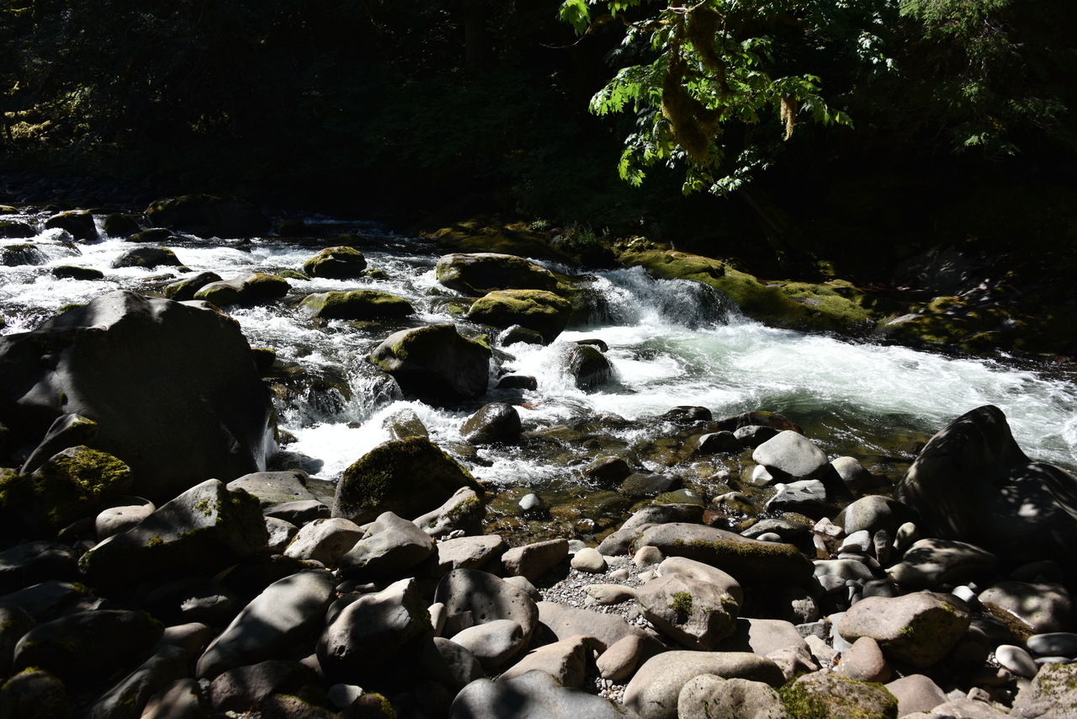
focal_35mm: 28
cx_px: 538
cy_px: 360
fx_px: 838
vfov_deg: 46.4
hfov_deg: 65.5
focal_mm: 28
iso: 100
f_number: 8
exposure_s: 1/250
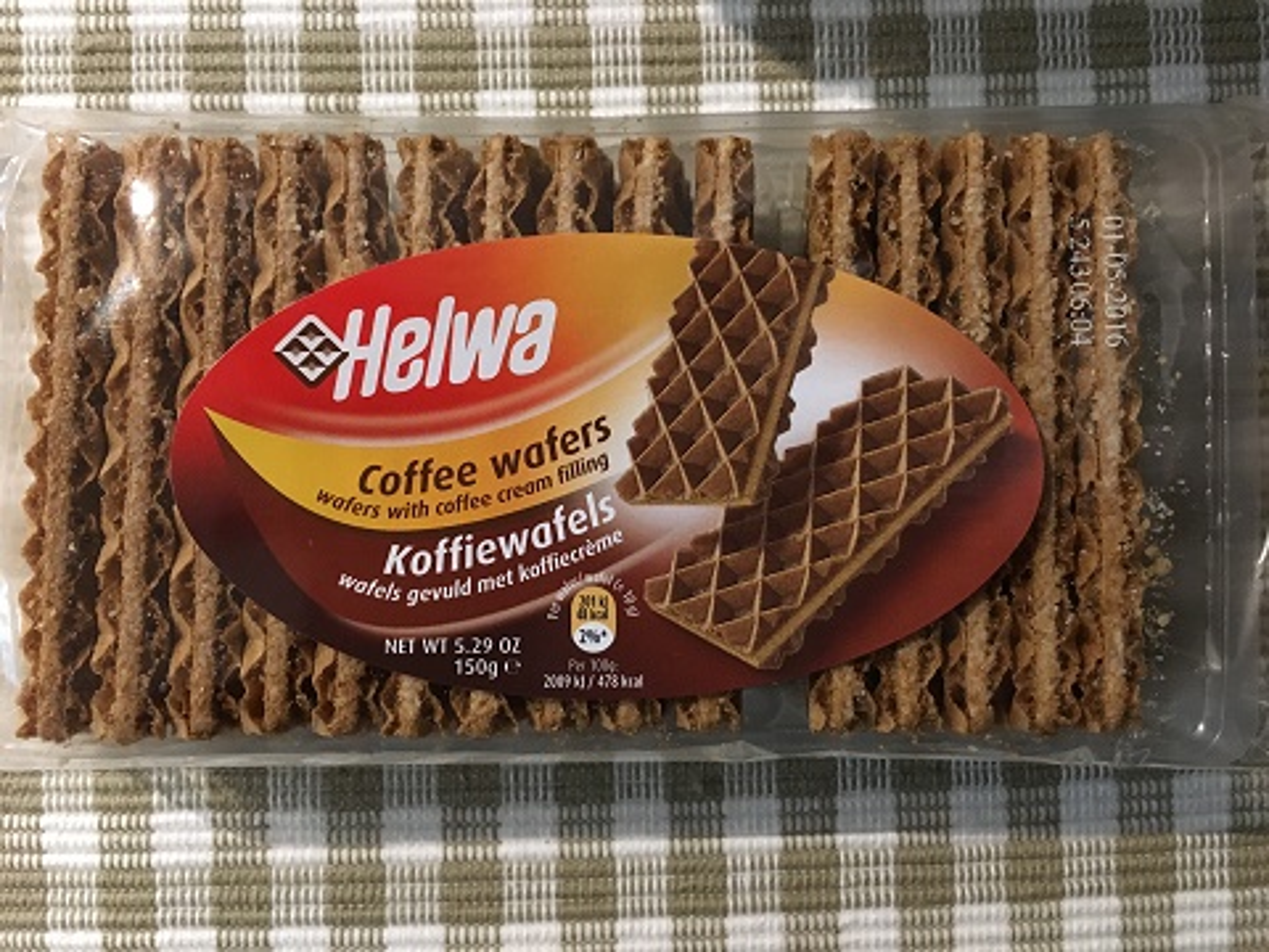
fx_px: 1063
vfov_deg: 48.2
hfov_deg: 61.7
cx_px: 634
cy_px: 476
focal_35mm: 29
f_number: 2.2
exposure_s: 1/17
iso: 400
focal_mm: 4.15
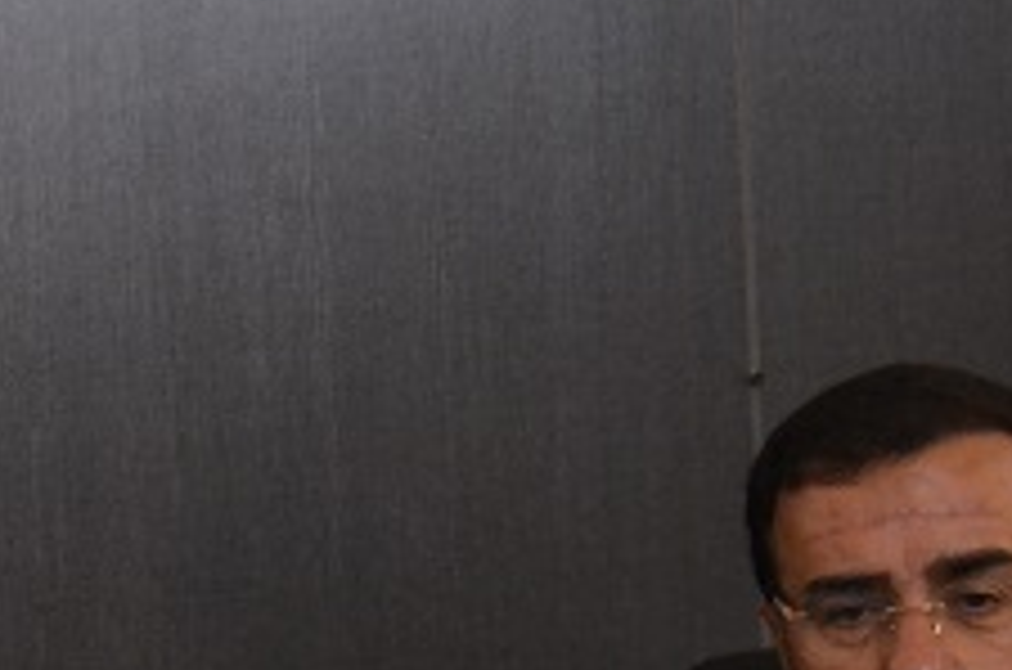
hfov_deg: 7.6
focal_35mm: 267
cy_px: 758
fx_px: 7490
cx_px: -472
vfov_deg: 5.1
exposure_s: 1/40
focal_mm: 50
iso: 1600
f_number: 5
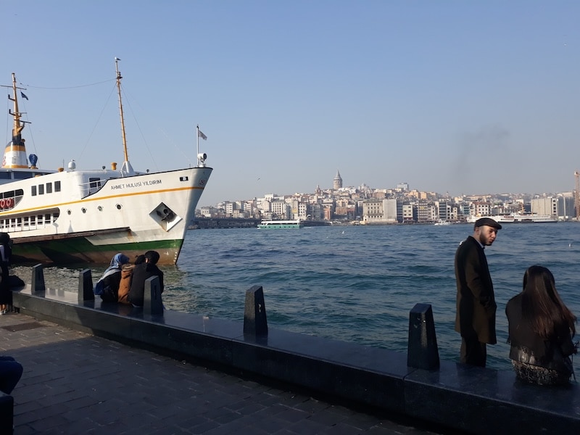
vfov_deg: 51.4
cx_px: 290
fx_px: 452
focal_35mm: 27
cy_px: 218
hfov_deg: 65.3
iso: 40
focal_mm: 3.71
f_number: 1.7
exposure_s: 1/1451
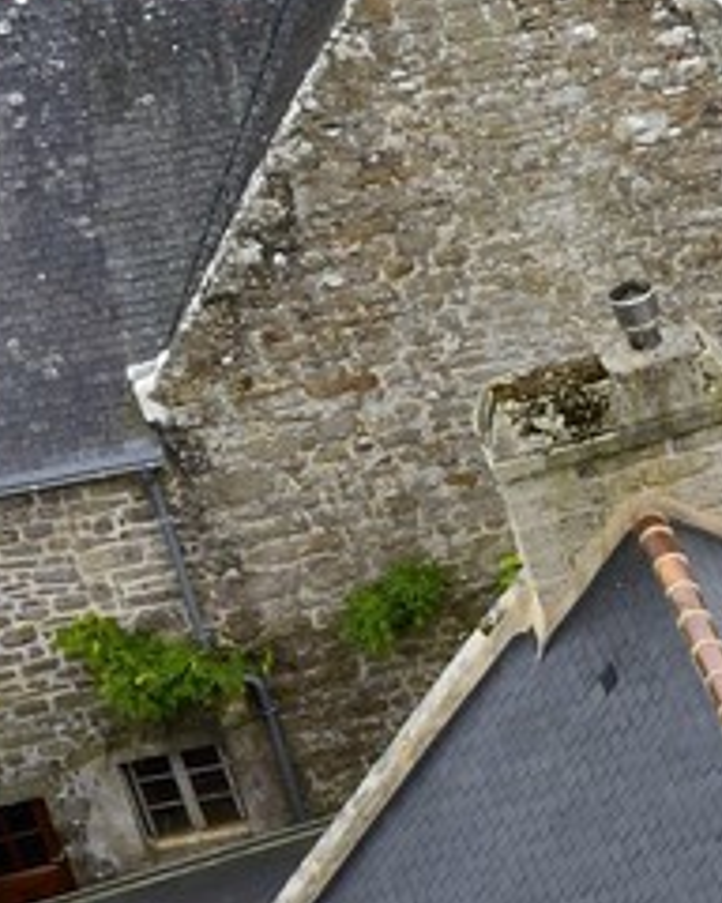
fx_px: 4835
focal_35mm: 181
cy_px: 621
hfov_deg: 7.1
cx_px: 2591
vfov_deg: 10.7
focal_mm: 29
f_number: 5.6
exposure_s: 1/200
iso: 400
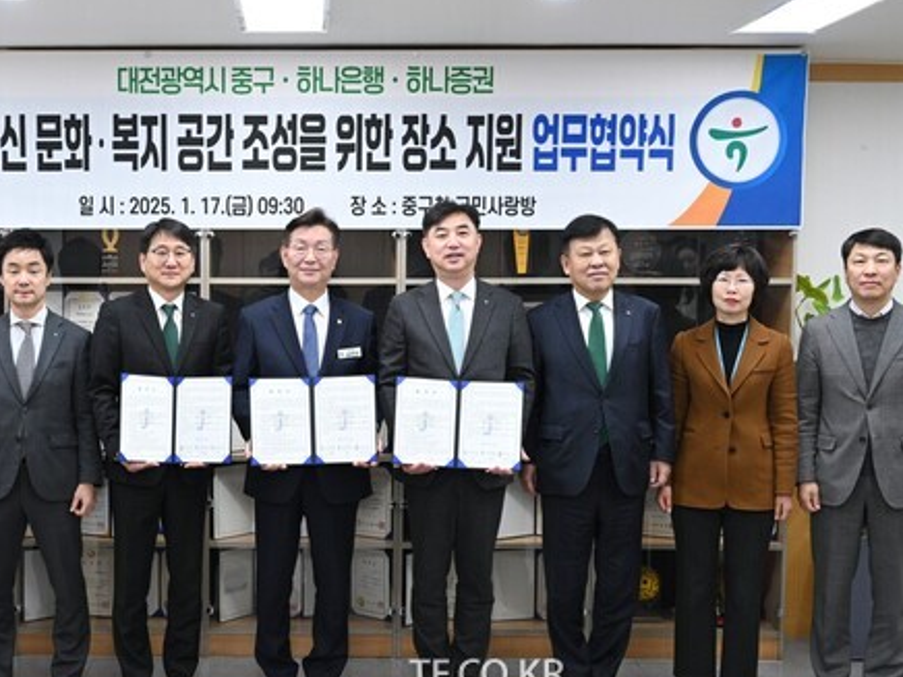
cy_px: 402
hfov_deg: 38.6
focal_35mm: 49
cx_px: 336
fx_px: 1278
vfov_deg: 29.6
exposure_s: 1/125
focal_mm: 37
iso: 1600
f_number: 5.6
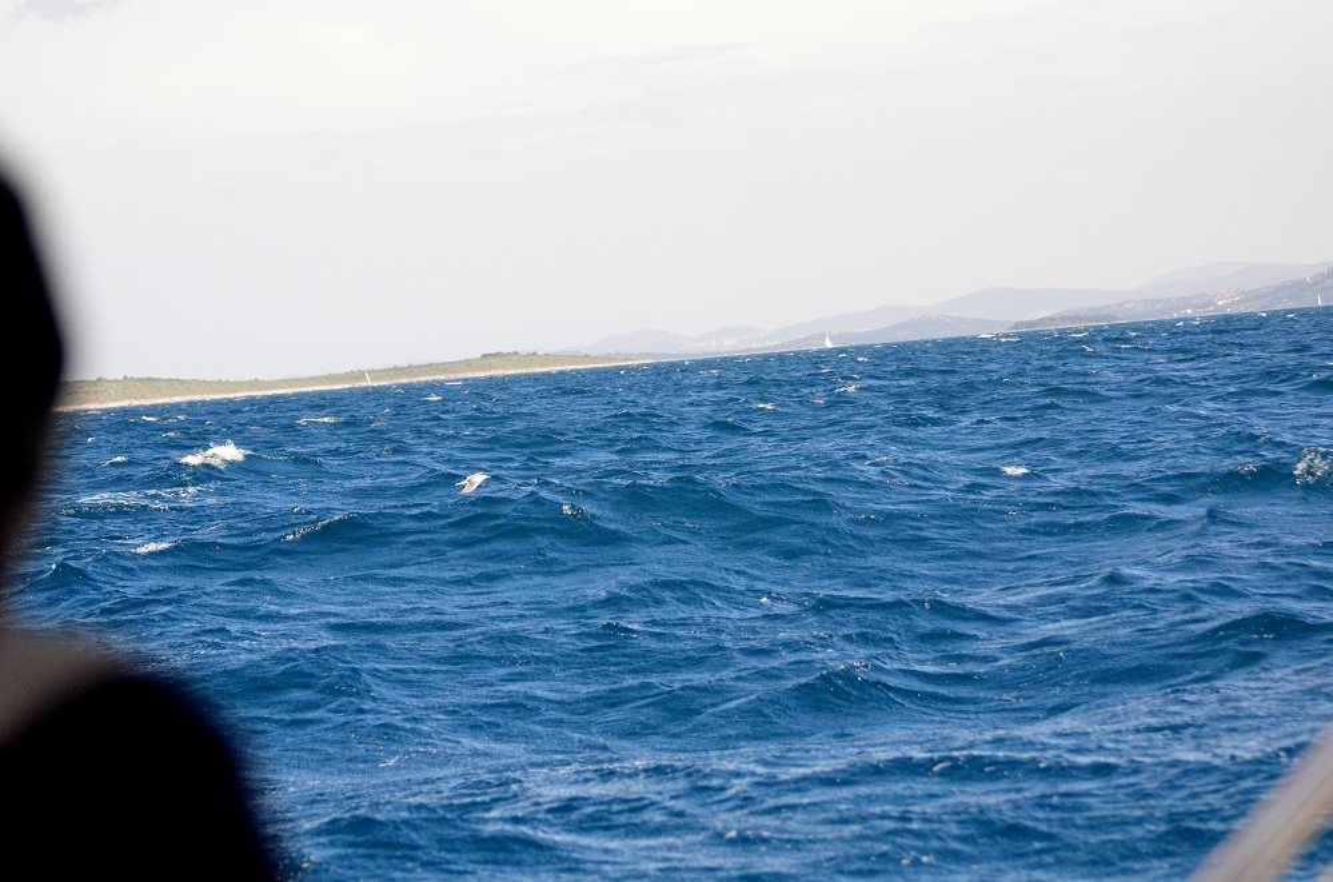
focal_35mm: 129
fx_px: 4765
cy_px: 441
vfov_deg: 10.6
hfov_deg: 15.9
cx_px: 666
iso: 1800
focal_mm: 86
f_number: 4.5
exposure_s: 1/8000
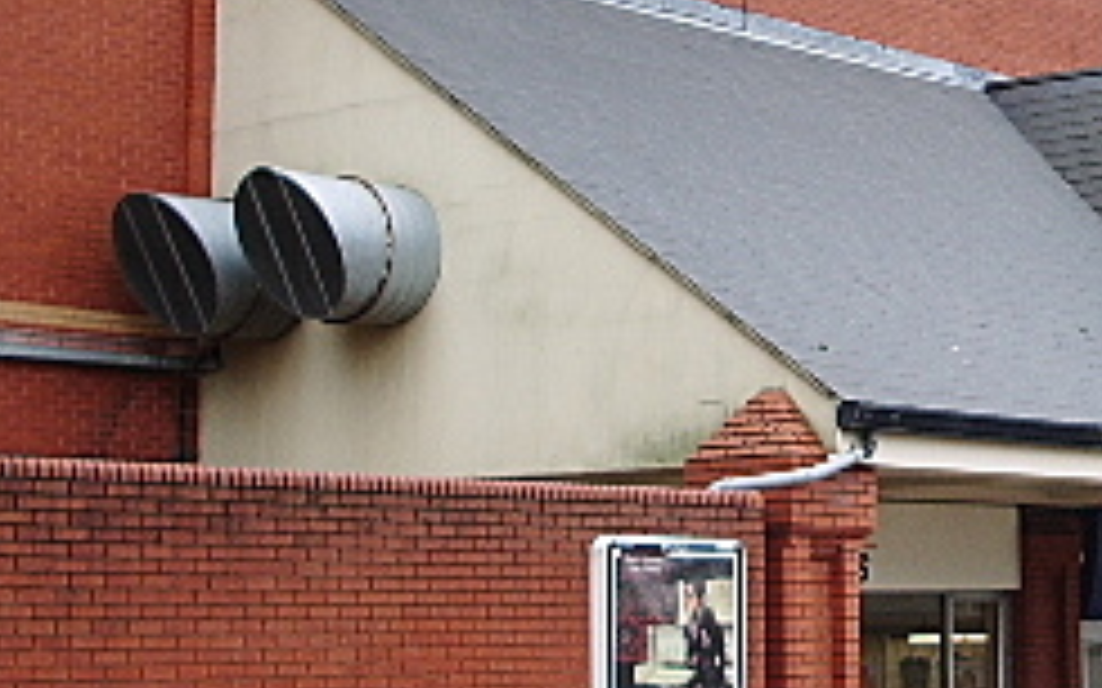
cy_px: 202
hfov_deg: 21.0
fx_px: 2913
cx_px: 963
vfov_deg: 13.4
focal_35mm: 97
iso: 50
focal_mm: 5.8
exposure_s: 1/160
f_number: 2.6
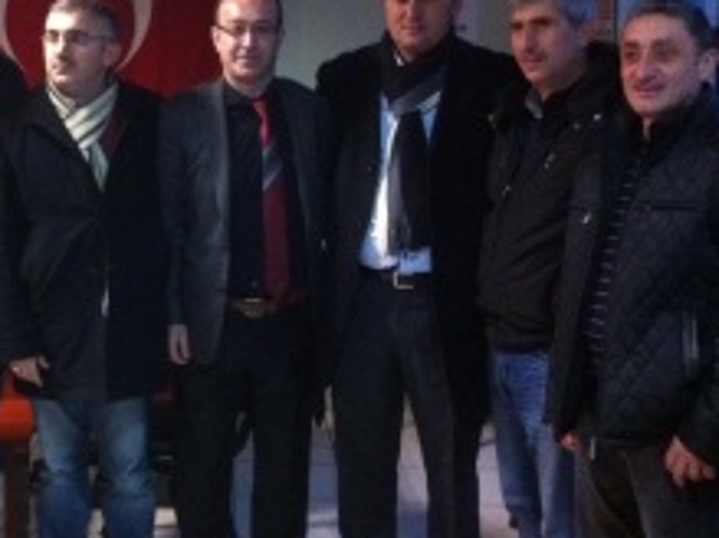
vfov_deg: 22.9
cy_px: 236
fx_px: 1329
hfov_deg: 29.3
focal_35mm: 64
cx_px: 105
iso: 1000
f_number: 2.8
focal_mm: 3.85
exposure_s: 1/17
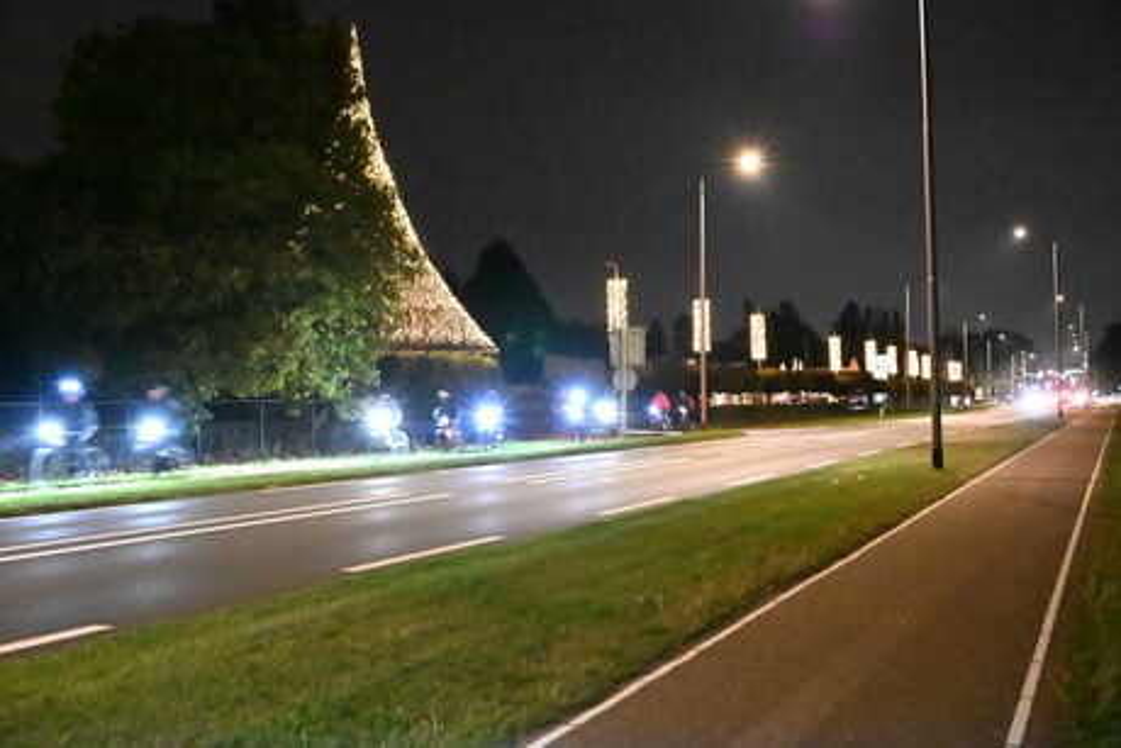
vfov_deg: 28.1
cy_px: 374
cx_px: 560
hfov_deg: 41.1
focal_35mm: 48
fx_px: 1495
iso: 64000
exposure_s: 1/20
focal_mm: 48
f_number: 5.6
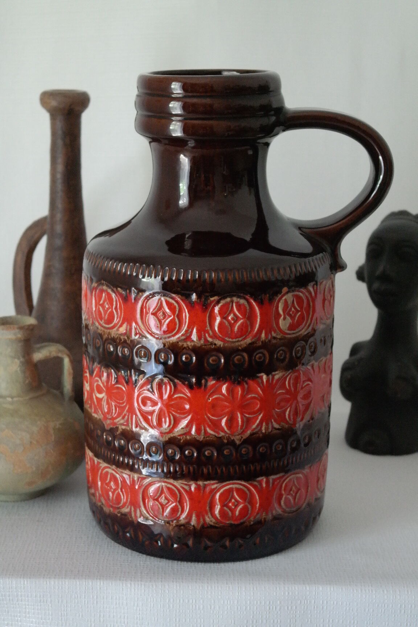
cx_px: 209
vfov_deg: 29.2
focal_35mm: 69
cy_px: 314
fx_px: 1202
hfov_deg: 19.7
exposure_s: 1/60
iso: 3200
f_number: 5
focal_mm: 45
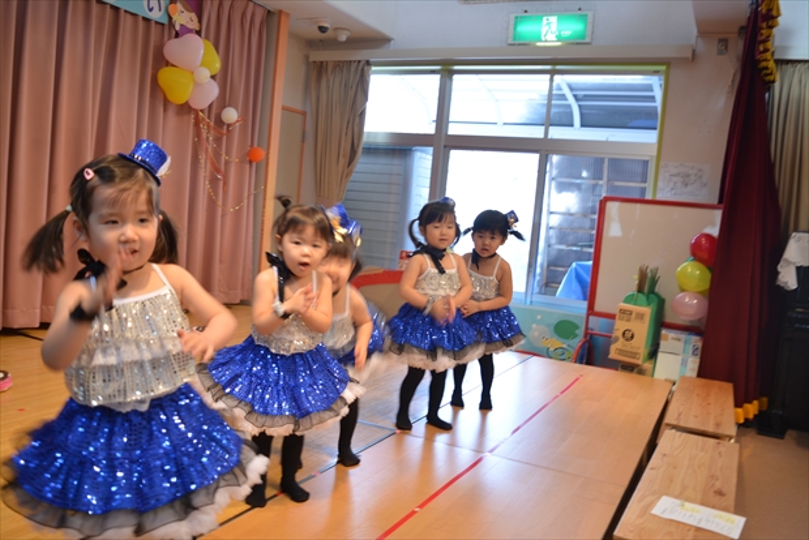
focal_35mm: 30
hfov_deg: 61.9
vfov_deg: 43.6
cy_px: 270
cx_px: 404
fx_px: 674
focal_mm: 20
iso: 200
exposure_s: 1/30
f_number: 3.8
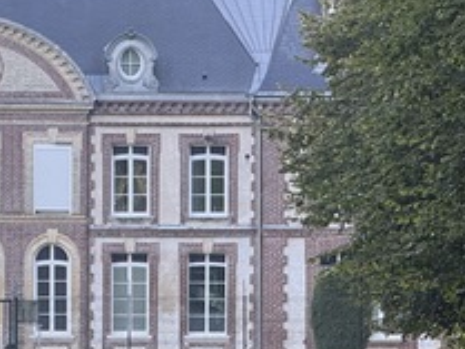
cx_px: 11
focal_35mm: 367
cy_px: 269
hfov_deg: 5.4
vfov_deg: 4.1
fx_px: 4933
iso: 100
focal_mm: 15.66
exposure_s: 1/99
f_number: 2.8
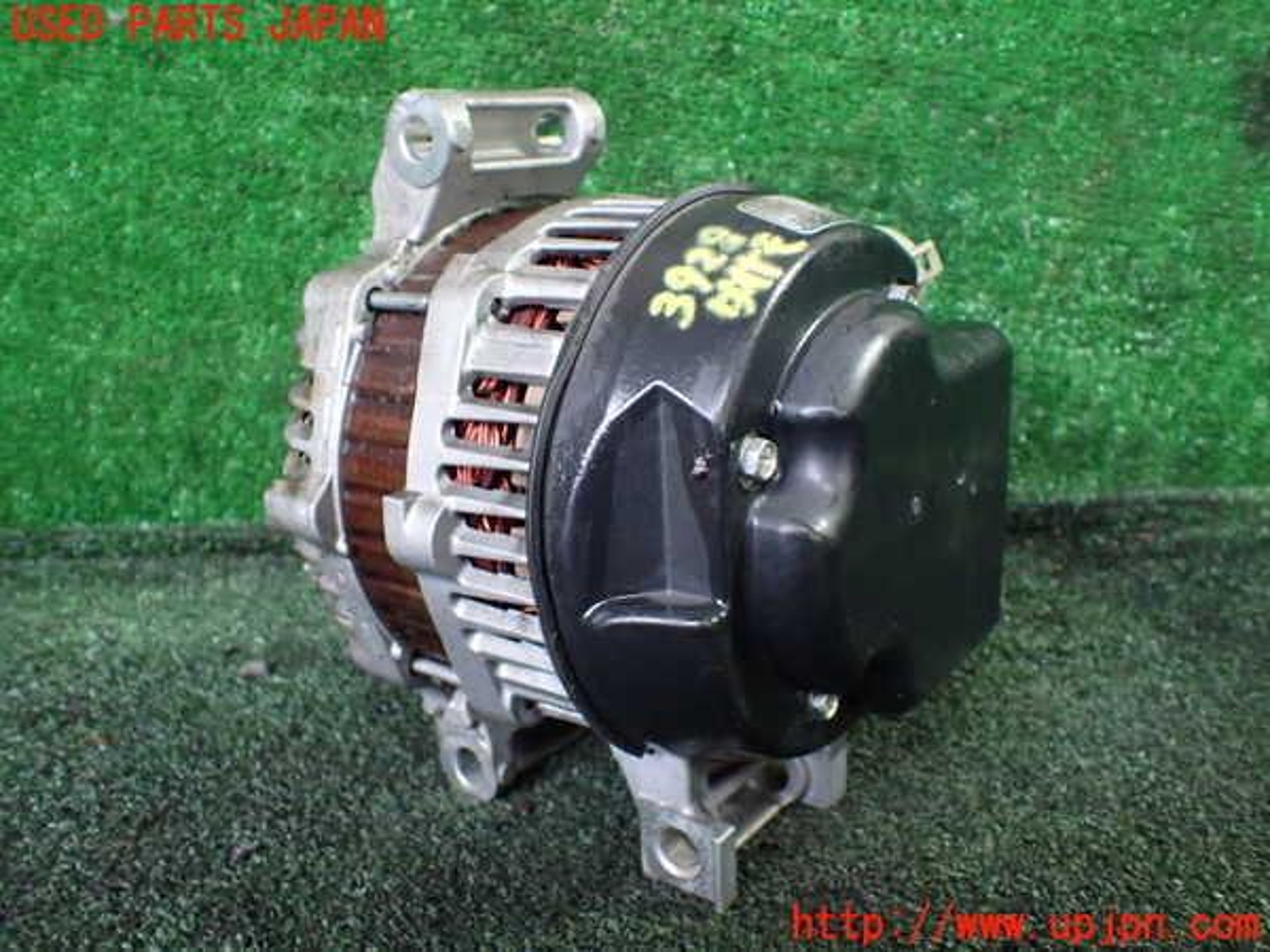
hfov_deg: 60.0
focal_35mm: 30
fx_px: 1101
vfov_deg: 46.8
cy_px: 476
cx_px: 635
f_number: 2.3
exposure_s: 1/30
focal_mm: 5.4
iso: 1000
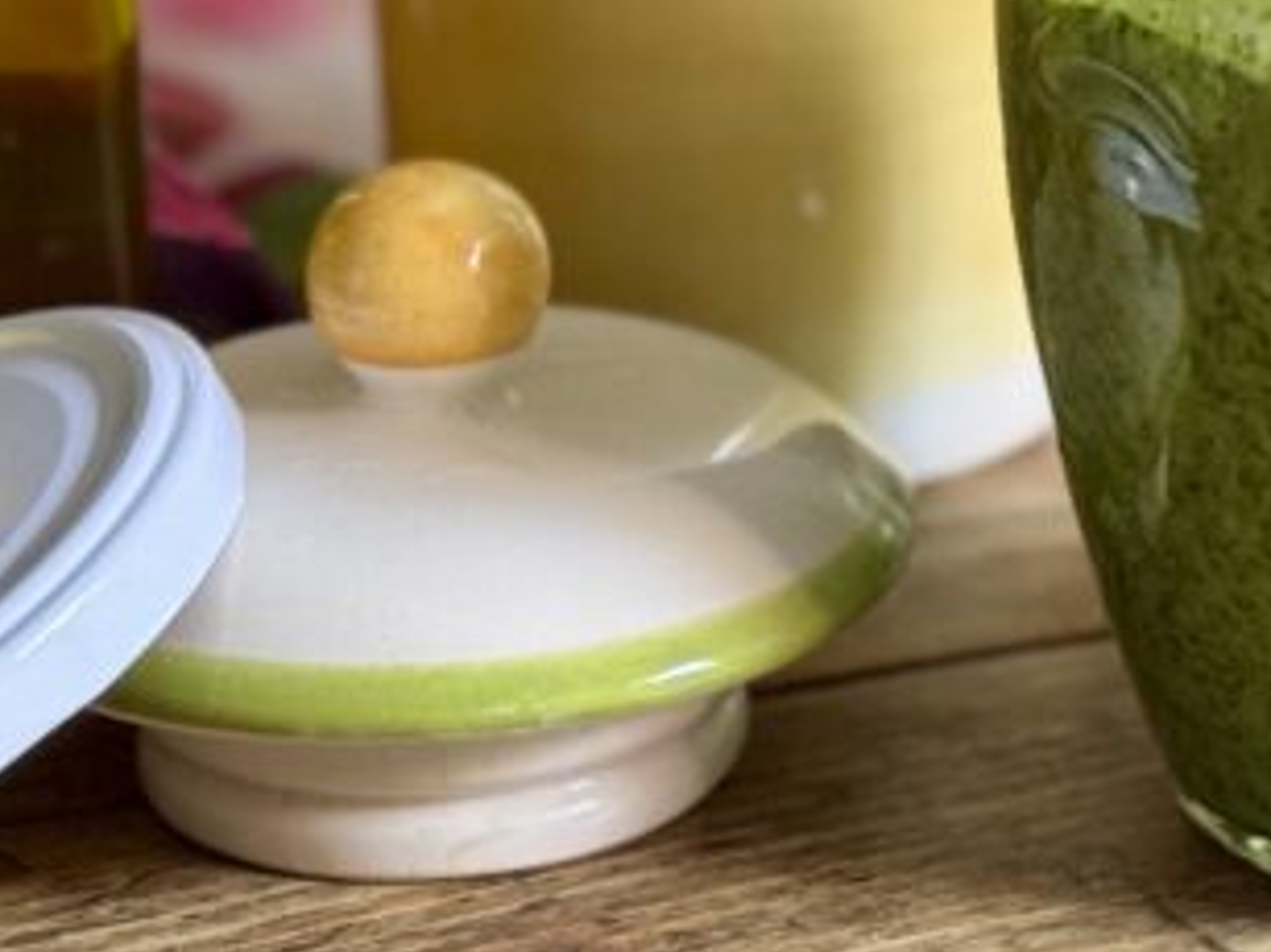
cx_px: 1242
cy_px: -166
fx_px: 5505
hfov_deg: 13.0
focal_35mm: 150
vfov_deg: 9.8
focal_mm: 6.76
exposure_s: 1/52
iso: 250
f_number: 1.78
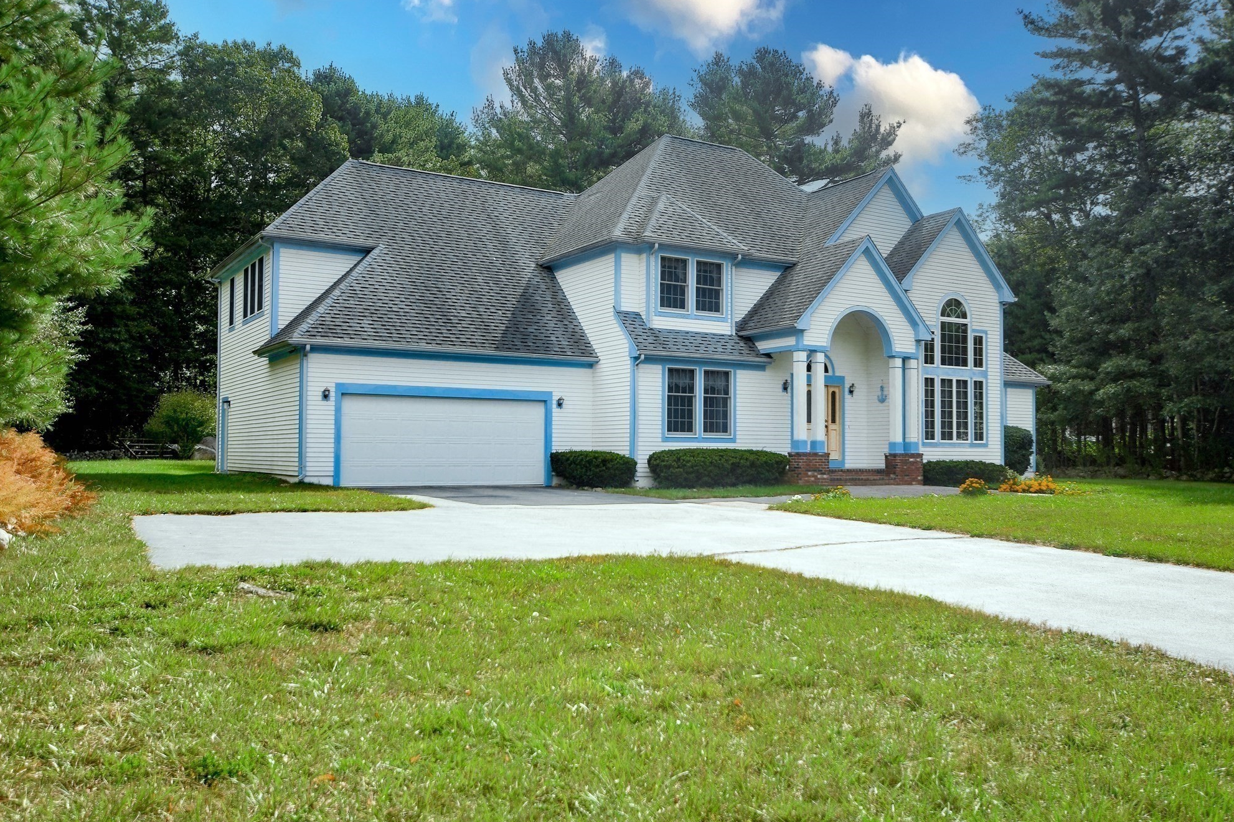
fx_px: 1062
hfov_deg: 60.3
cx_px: 631
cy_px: 417
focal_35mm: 31
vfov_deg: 42.3
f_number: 3.5
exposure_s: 1/1000
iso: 160
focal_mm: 20
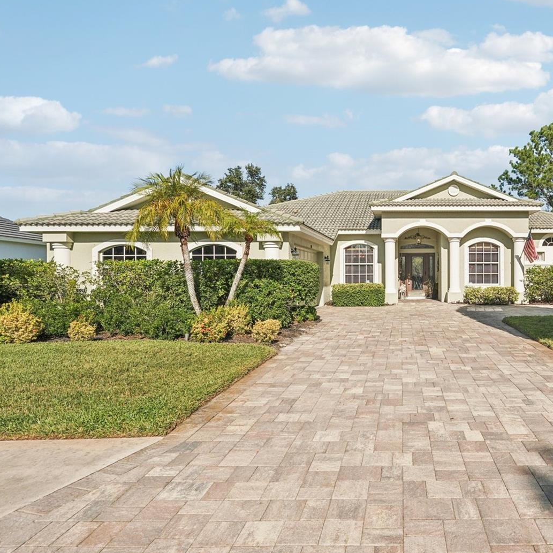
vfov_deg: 62.9
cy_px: 272
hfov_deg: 60.3
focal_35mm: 25
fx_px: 452
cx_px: 399
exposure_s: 1/2000
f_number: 8
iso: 400
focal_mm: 19
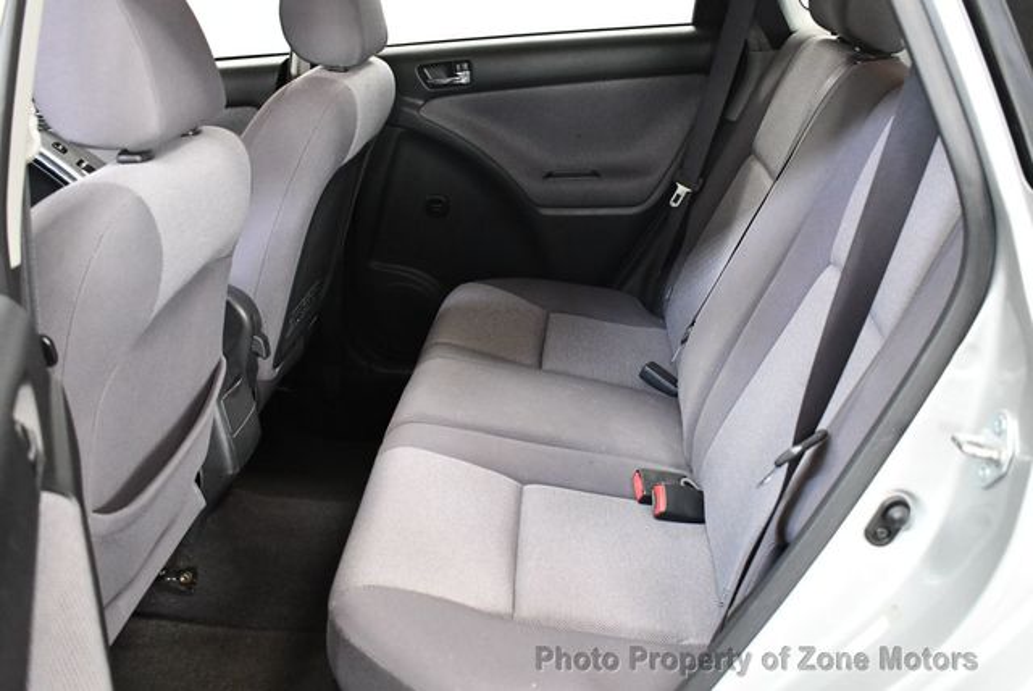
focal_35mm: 36
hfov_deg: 53.1
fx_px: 1034
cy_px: 346
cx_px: 516
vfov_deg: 36.9
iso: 3200
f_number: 3.5
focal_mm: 18
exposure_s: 1/100
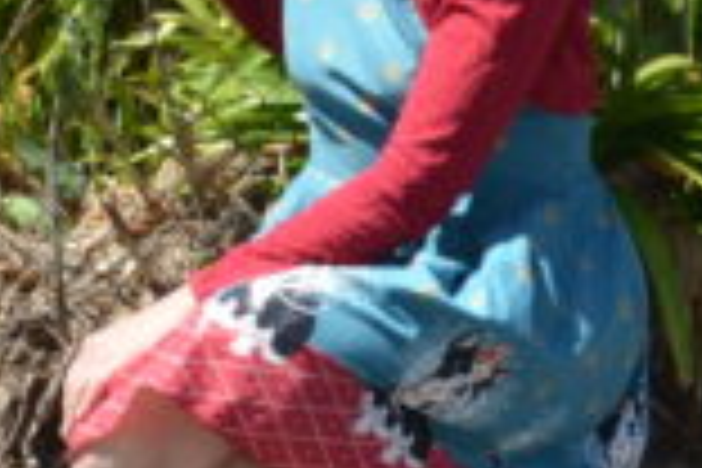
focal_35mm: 216
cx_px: 256
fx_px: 4212
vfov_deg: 6.3
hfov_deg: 9.5
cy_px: -292
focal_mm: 22
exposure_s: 1/200
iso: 100
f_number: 8
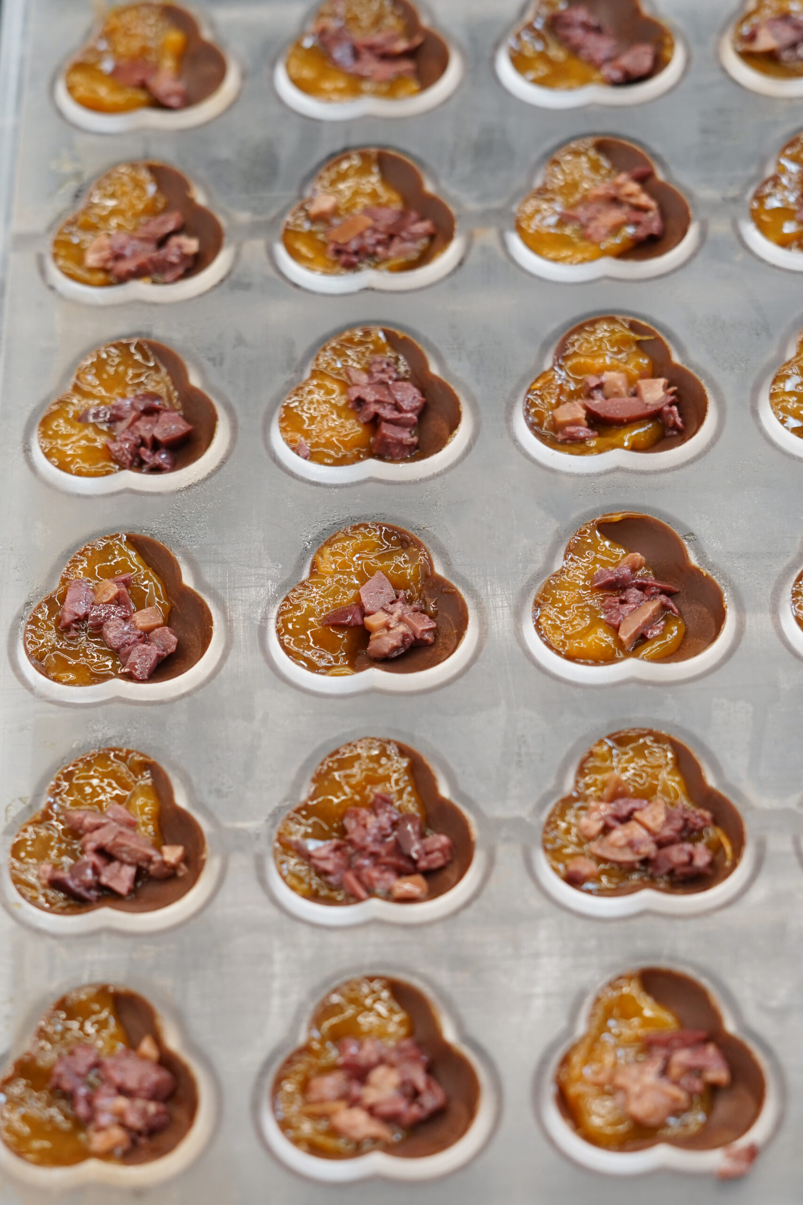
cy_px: 602
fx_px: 1673
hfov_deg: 27.0
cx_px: 402
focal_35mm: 50
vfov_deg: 39.6
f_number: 4
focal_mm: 50
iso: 500
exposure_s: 1/60
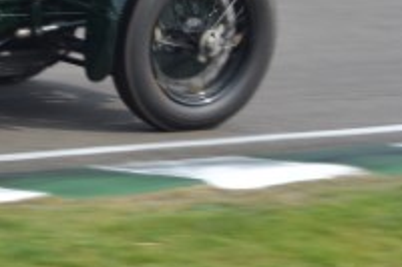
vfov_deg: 3.7
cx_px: -263
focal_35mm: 368
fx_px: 4106
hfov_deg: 5.5
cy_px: -55
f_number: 11
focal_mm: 70
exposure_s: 1/250
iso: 400
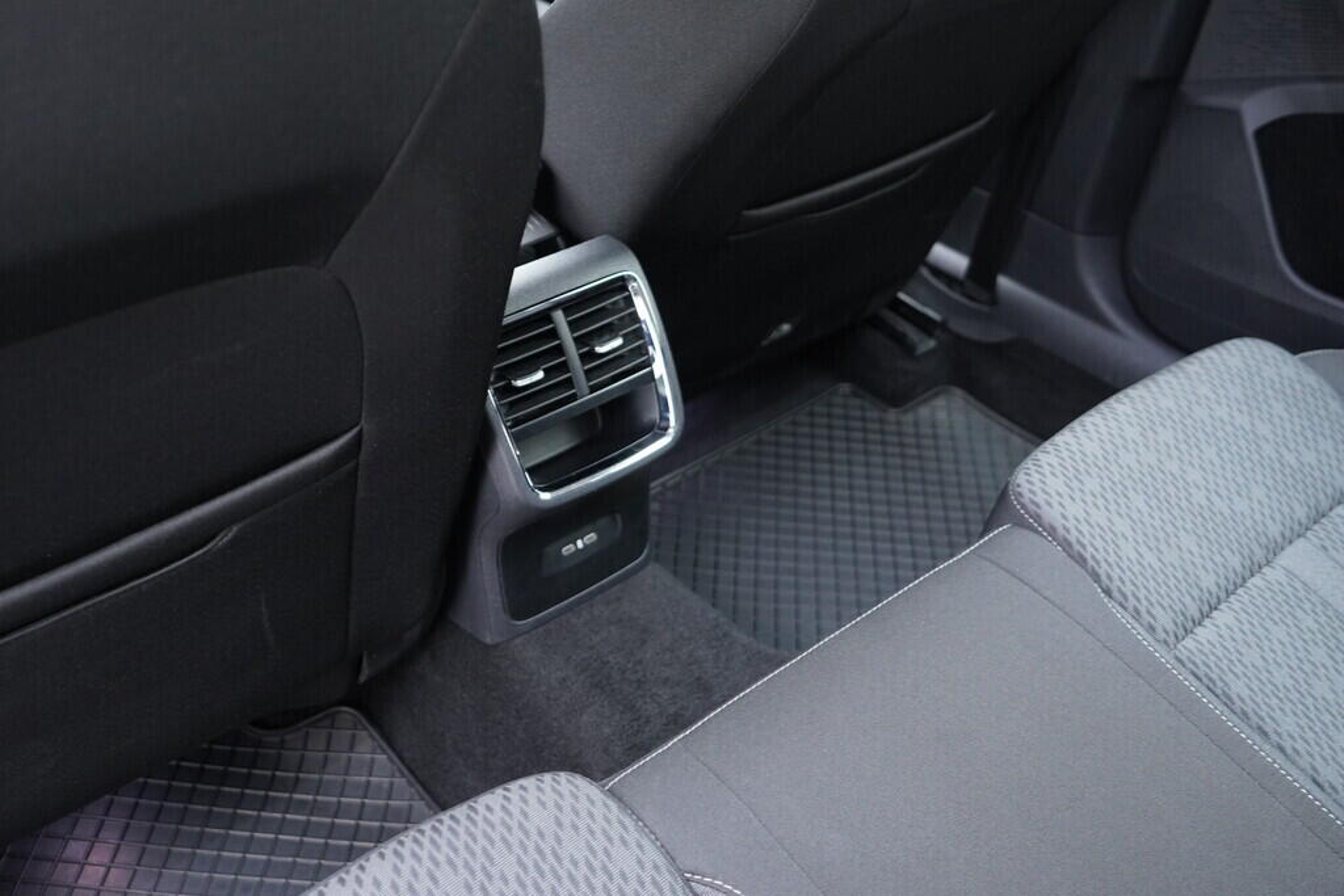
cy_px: 448
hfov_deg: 53.1
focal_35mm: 36
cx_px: 672
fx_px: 1344
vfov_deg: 36.9
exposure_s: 1/40
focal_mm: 24
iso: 1600
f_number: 2.8
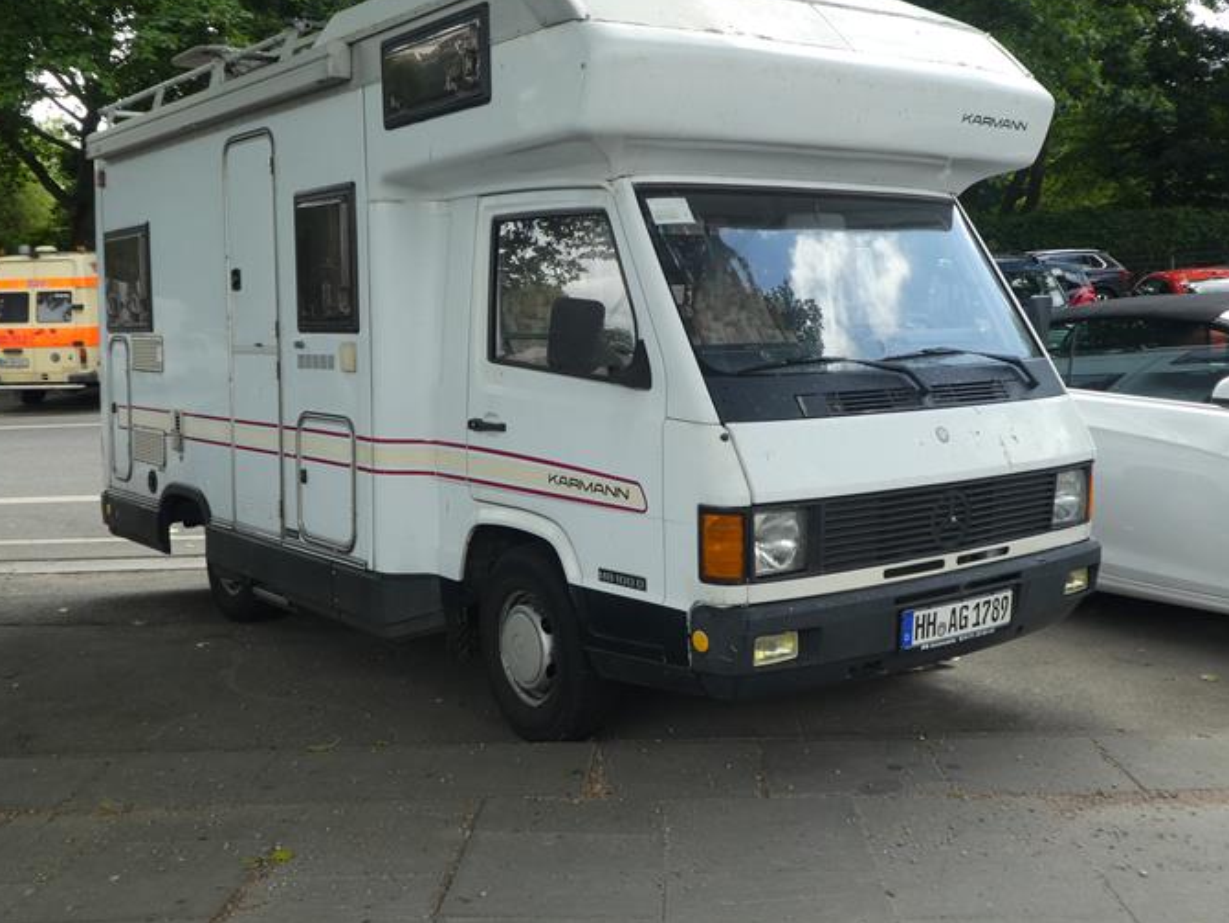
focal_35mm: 37
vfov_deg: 38.6
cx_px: 591
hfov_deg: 50.1
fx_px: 1314
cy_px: 380
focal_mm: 5.4
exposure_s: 1/160
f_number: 3.5
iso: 80
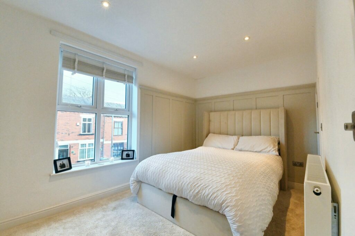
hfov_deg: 100.4
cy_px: 118
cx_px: 178
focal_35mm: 15
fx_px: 148
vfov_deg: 77.2
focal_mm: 15
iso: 6400
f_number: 10
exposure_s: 1/250
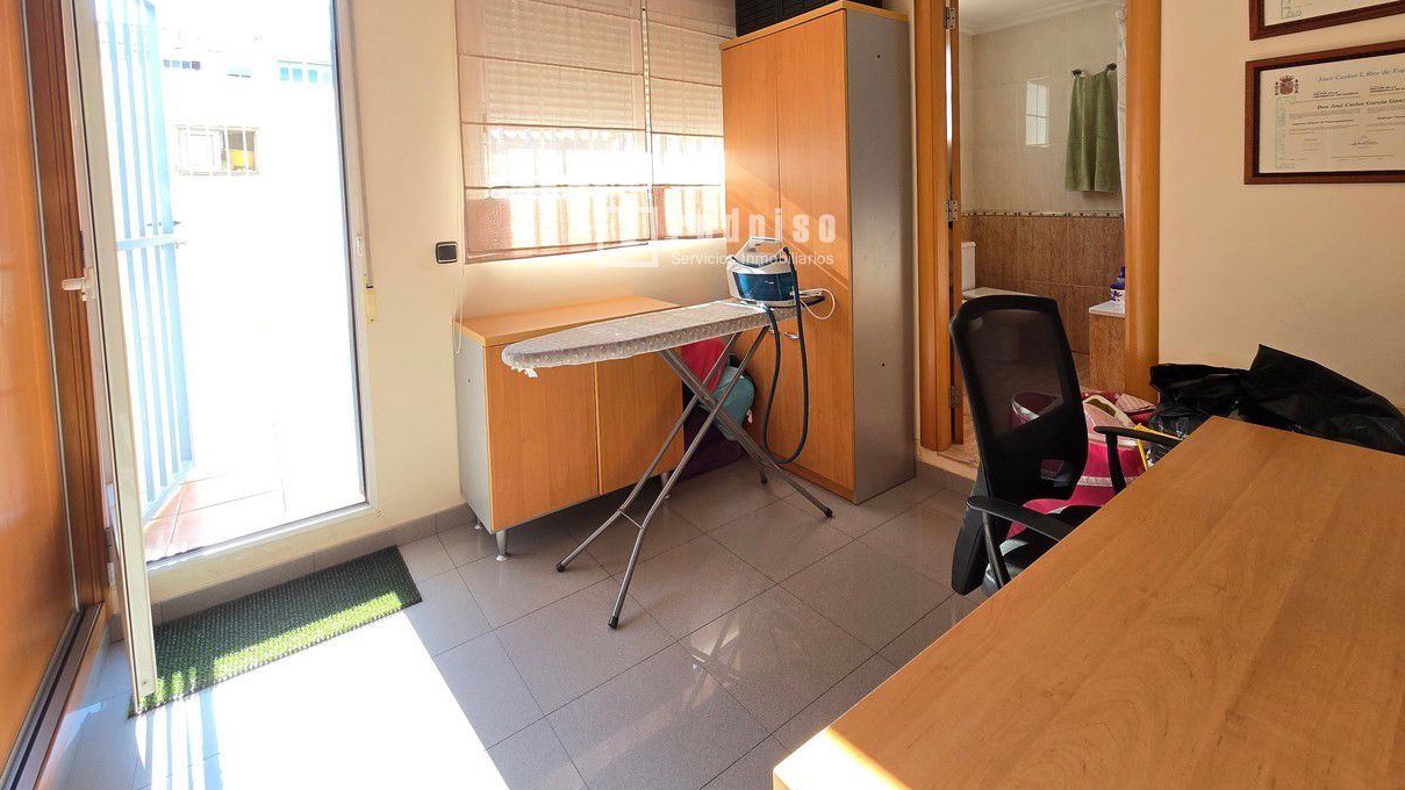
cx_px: 718
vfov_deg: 67.7
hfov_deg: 103.0
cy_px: 238
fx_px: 559
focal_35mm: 15
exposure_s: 1/112
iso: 50
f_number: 2.2
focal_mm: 2.2
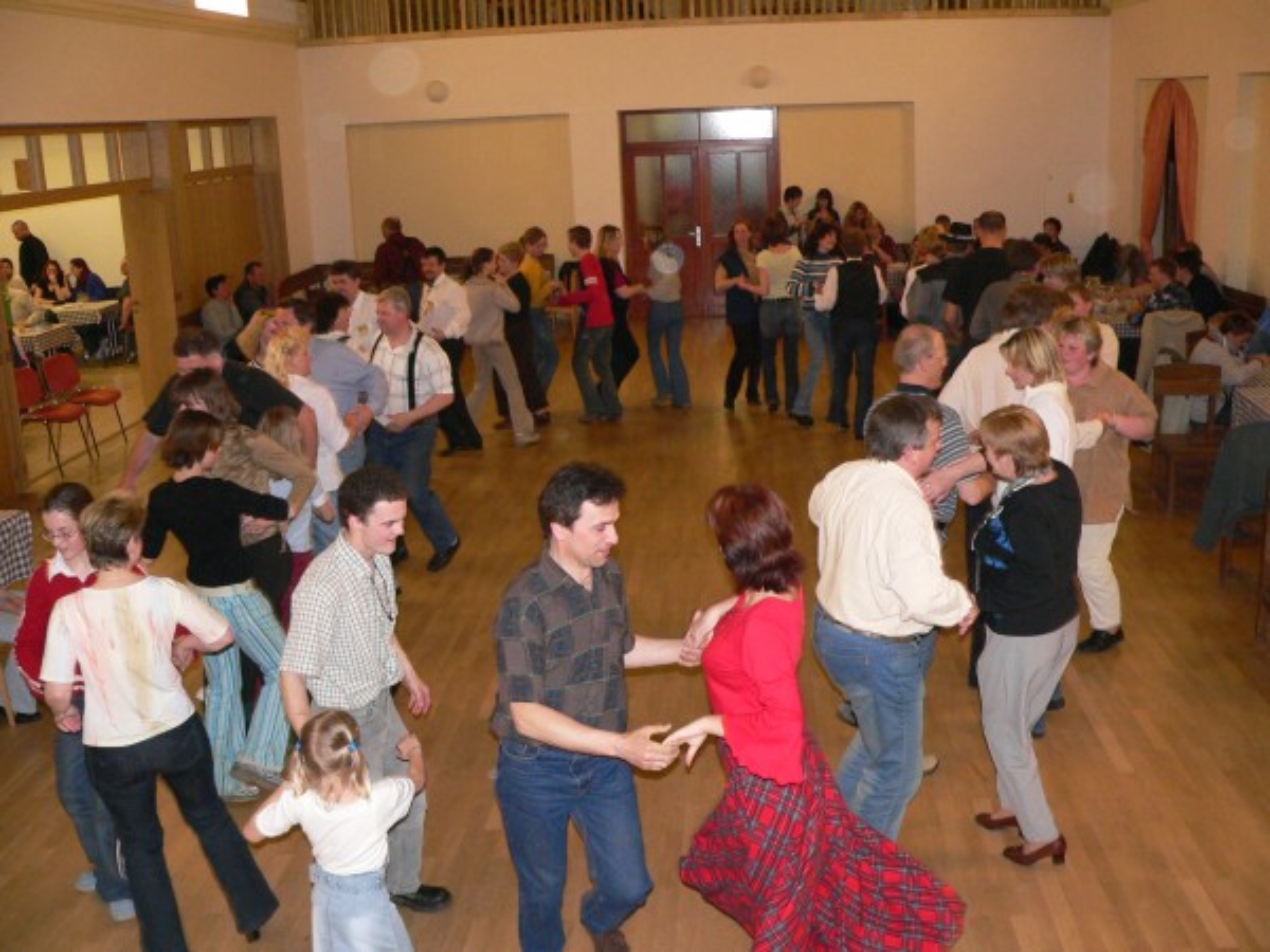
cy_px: 476
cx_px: 635
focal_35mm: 36
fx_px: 1321
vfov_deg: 39.7
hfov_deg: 51.4
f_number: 2.8
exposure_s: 1/60
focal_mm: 6
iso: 300
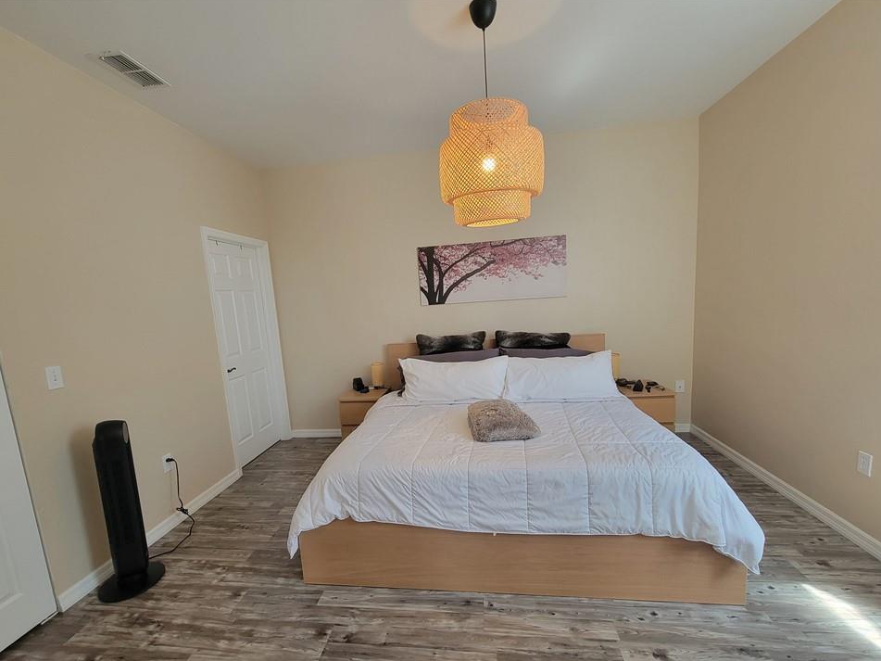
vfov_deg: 85.6
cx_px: 430
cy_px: 351
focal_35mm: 14
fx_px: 356
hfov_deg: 102.1
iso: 200
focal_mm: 2.2
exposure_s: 1/60
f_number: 2.2
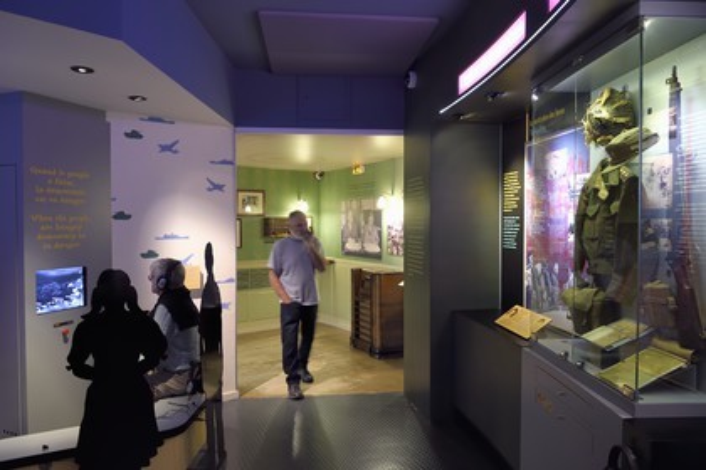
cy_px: 235
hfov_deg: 73.7
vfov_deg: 53.1
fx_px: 471
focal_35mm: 24
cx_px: 353
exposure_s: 1/6
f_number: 7.1
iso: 800
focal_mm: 24
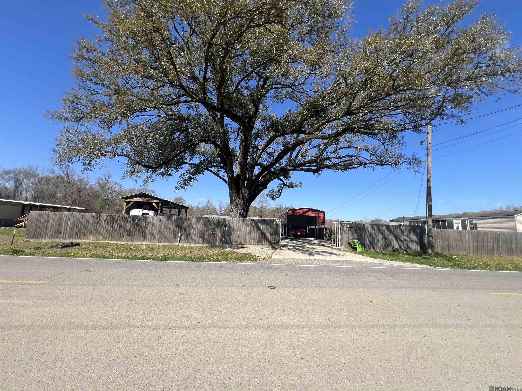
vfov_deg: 89.9
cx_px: 261
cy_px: 196
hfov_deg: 106.2
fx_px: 196
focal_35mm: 13
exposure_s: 1/1468
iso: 32
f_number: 1.8
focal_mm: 1.57
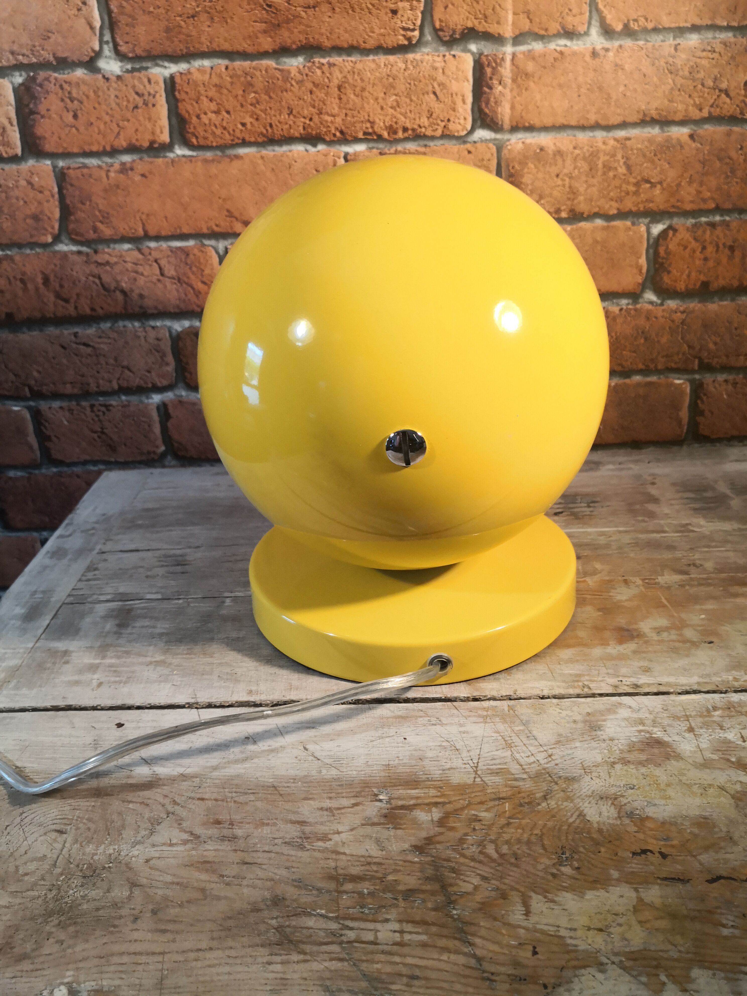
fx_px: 777
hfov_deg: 51.4
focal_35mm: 27
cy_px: 498
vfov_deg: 65.3
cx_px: 374
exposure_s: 1/50
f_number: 1.6
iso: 160
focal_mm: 3.95
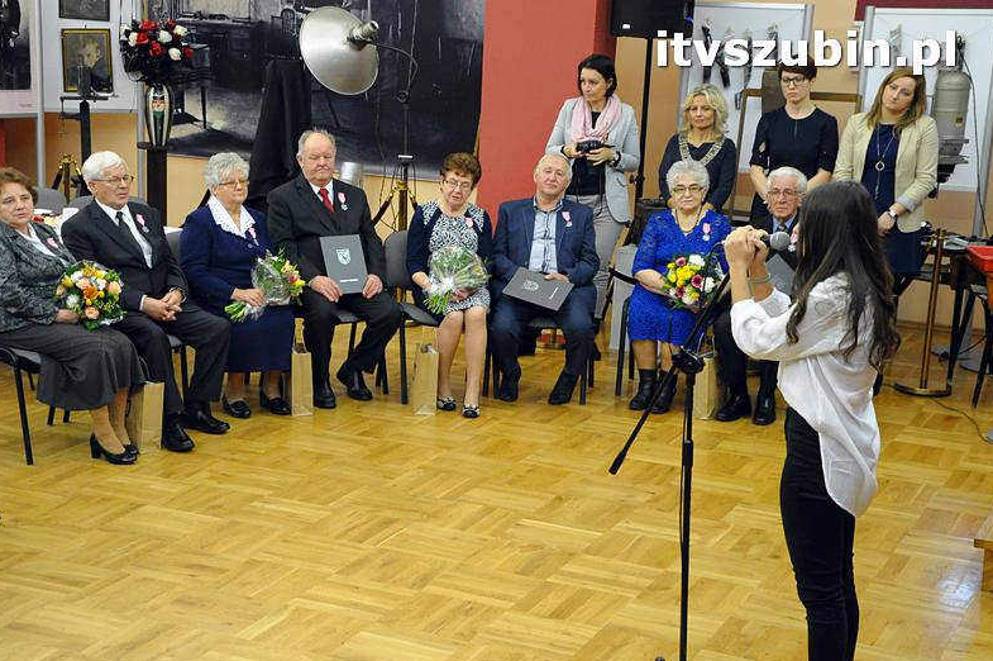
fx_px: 1791
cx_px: 463
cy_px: 348
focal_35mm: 65
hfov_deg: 31.0
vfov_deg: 20.9
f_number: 5.6
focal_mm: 40
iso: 2500
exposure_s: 1/80
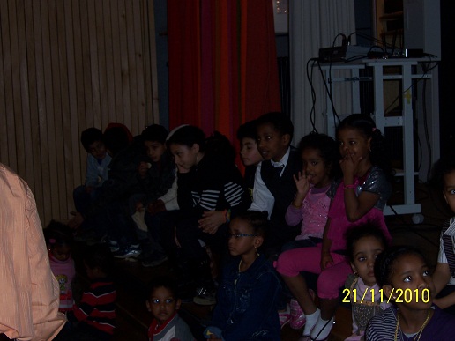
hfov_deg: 26.7
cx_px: 228
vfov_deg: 20.2
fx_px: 960
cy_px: 170
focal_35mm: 73
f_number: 4.3
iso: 80
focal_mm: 12.1
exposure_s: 1/90
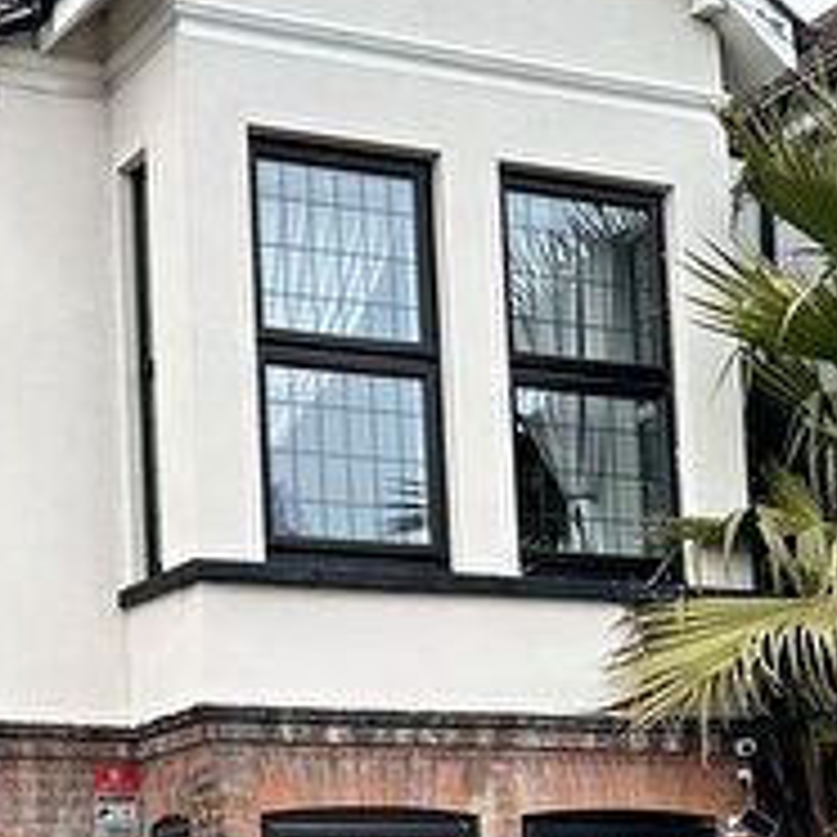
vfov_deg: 21.1
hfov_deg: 21.2
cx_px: 86
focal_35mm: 80
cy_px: 790
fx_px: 2188
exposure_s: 1/1241
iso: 80
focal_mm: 6.86
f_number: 1.78
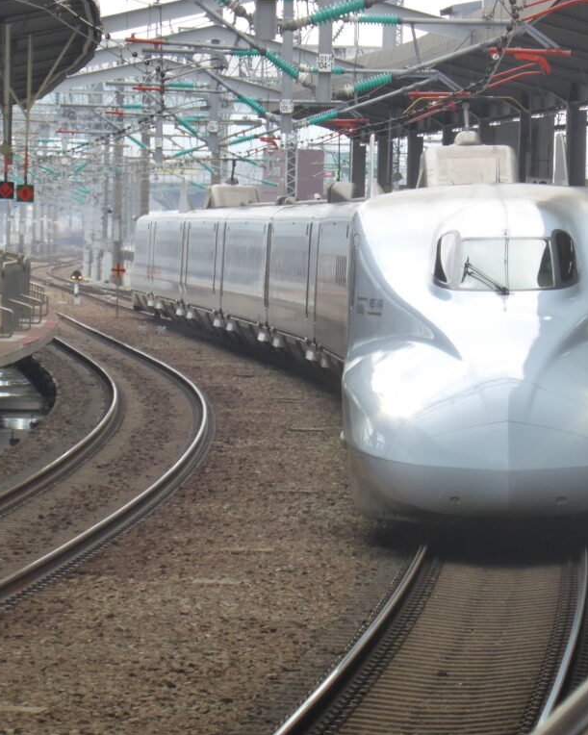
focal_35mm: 408
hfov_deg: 3.8
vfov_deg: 4.7
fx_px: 8877
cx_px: 300
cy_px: 368
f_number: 5.9
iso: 160
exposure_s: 1/100
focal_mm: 55.7
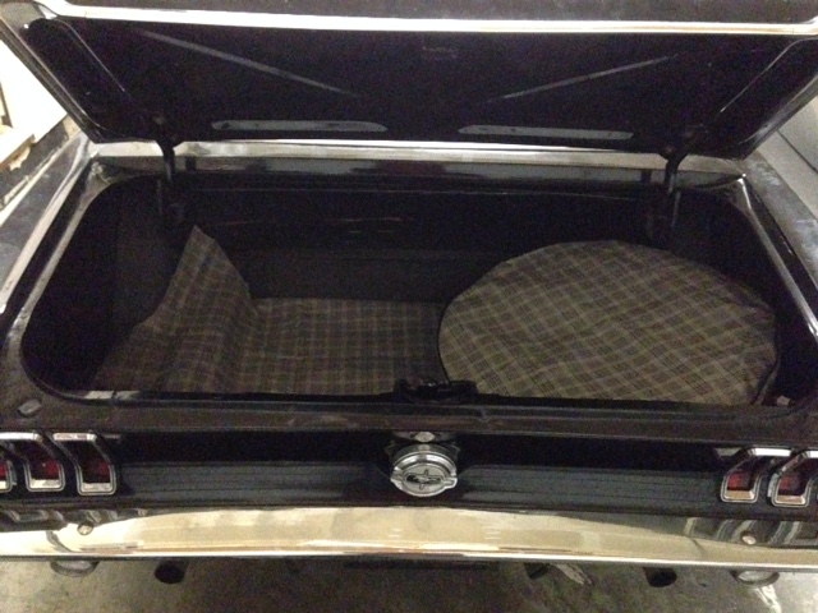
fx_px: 780
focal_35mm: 33
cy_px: 306
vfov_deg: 42.9
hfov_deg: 55.4
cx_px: 409
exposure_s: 1/15
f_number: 2.4
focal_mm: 4.12
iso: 3200
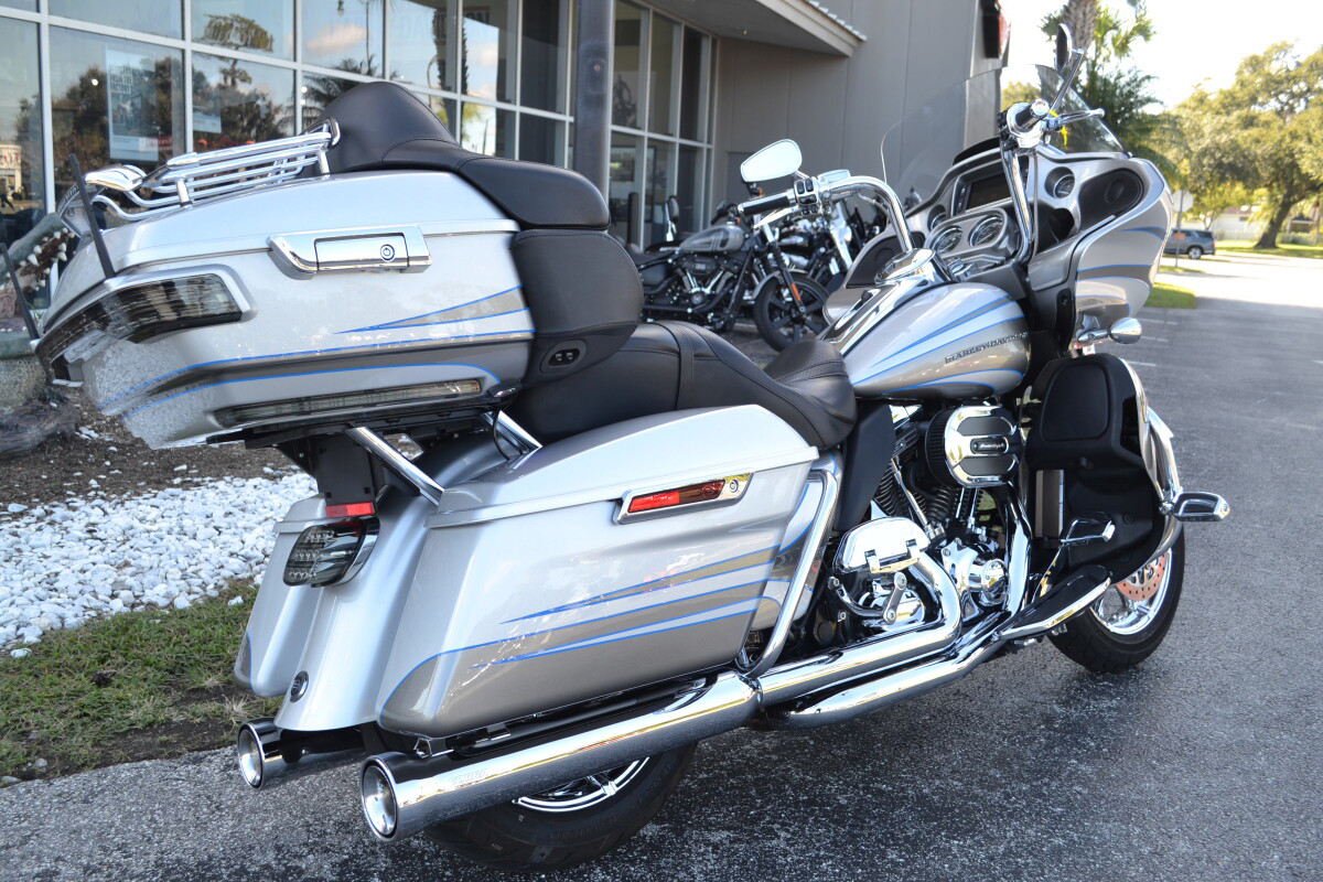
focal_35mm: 33
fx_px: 1213
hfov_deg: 57.2
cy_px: 441
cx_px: 662
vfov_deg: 40.0
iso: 200
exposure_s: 1/125
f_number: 5.6
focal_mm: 22
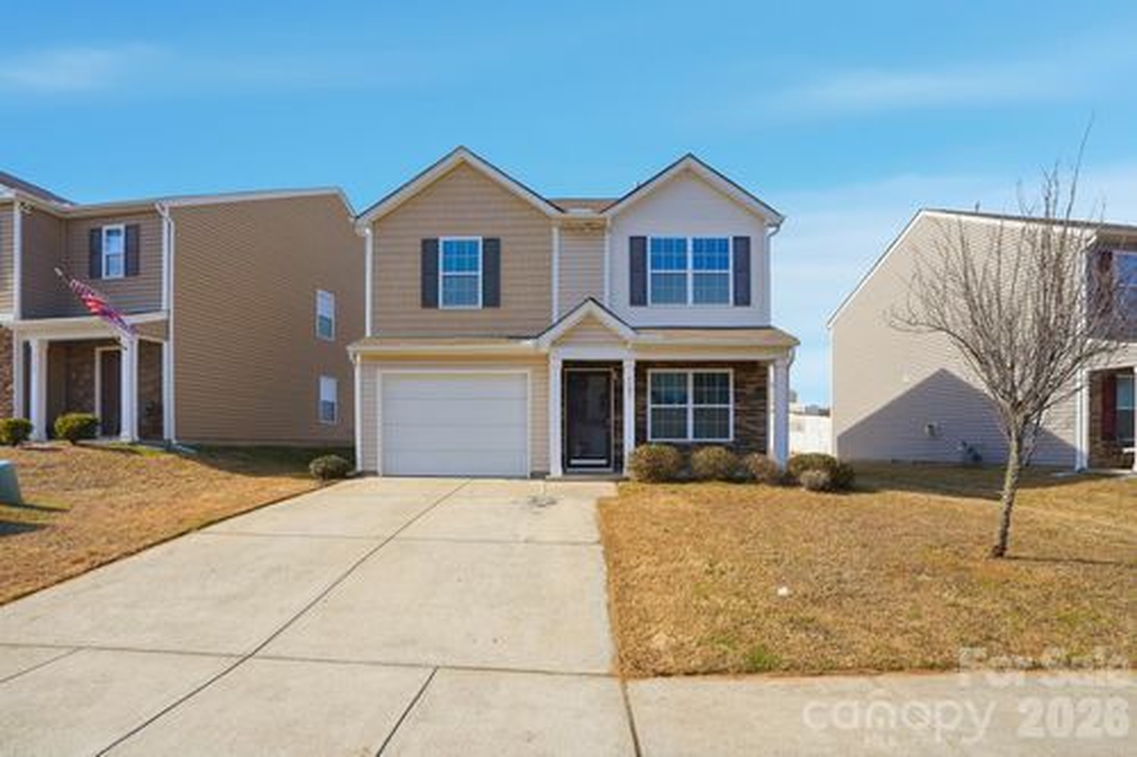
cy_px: 378
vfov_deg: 73.7
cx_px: 568
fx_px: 505
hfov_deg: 96.8
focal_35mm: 16
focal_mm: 16
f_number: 10
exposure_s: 1/1600
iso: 50
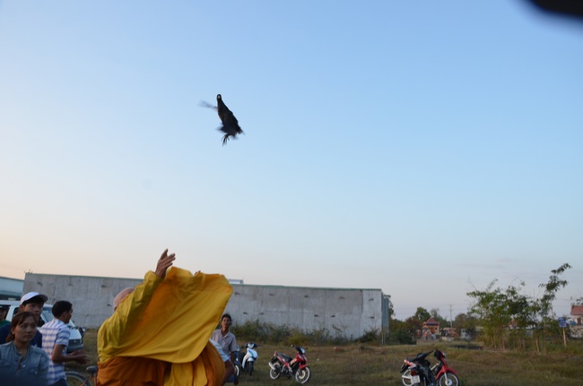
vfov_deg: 47.8
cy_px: 193
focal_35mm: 27
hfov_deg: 67.5
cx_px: 292
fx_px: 436
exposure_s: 1/250
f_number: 8
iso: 640
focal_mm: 18
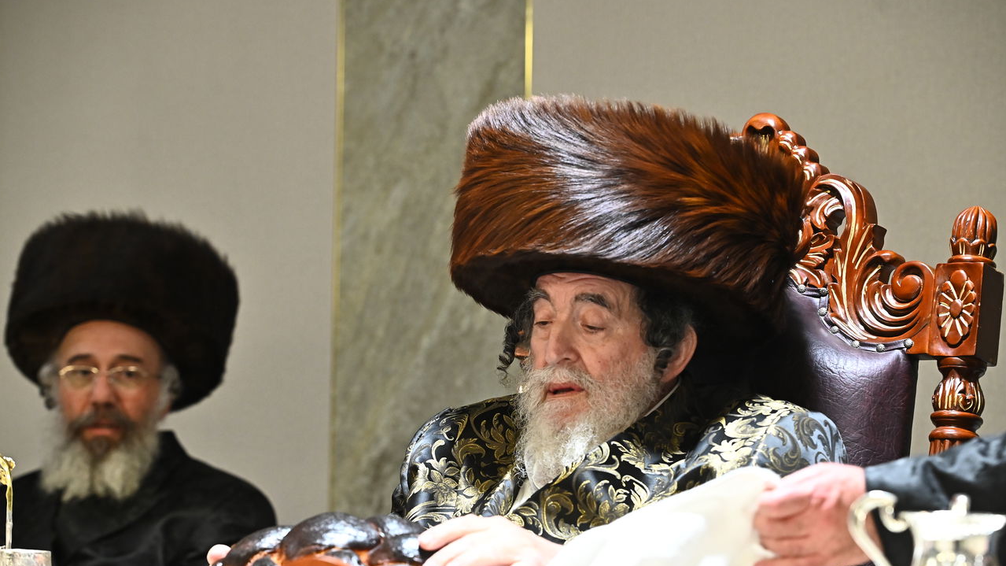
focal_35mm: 149
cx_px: 513
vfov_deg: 8.1
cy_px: 356
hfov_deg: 14.4
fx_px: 3974
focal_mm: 130
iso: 3200
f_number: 5.6
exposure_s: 1/200
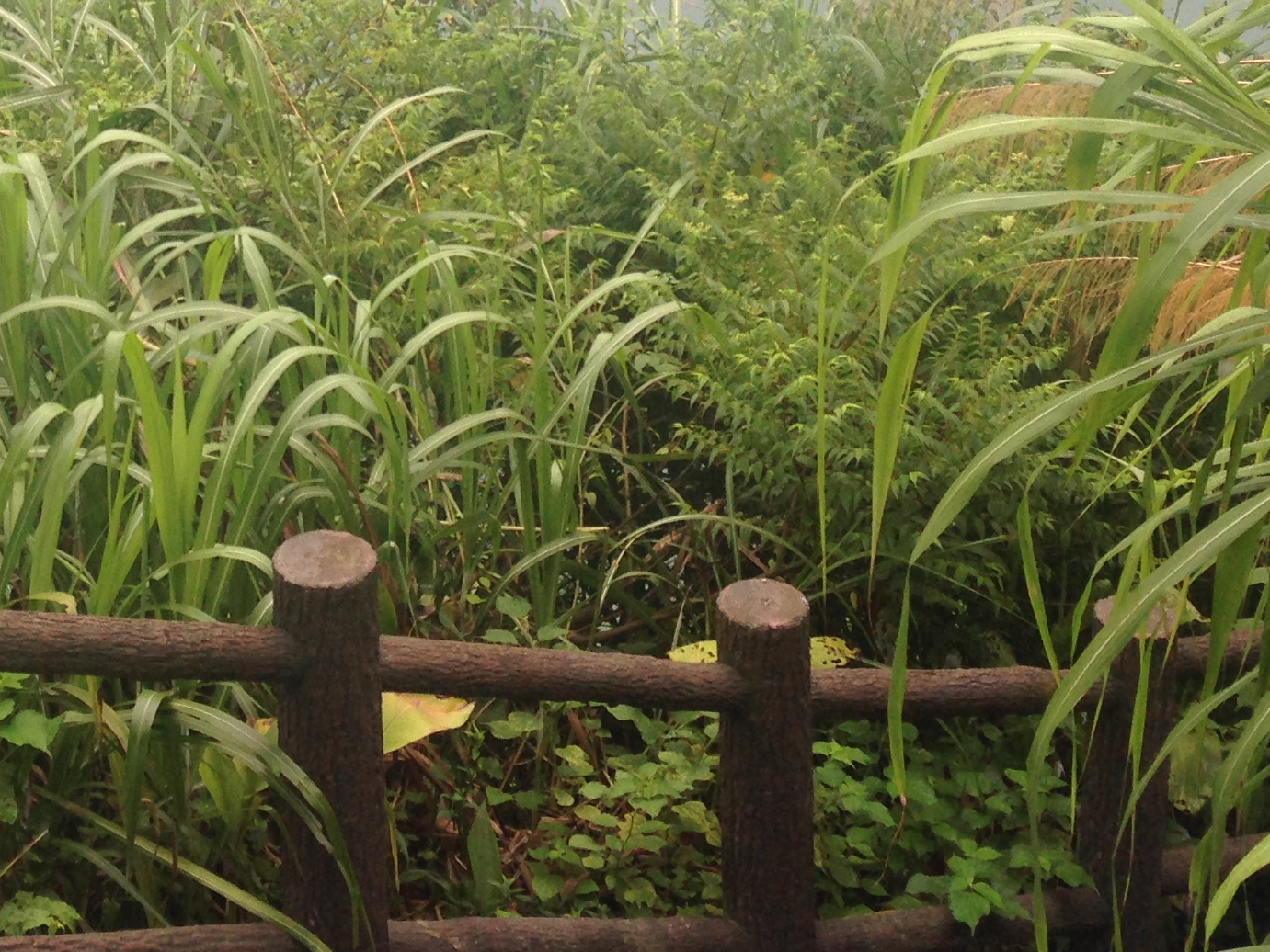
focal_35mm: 78
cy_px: -168
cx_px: 223
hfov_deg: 24.6
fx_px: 2862
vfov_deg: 18.0
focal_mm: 4.12
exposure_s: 1/171
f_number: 2.4
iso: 50
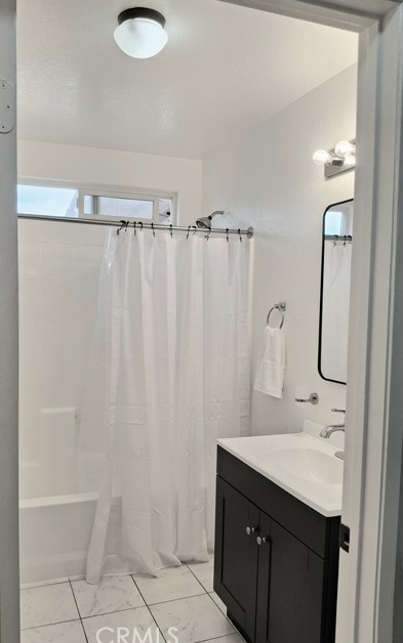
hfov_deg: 45.9
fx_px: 474
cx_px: 166
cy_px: 324
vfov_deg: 68.4
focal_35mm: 27
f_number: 1.8
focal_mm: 4.69
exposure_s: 1/179
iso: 32
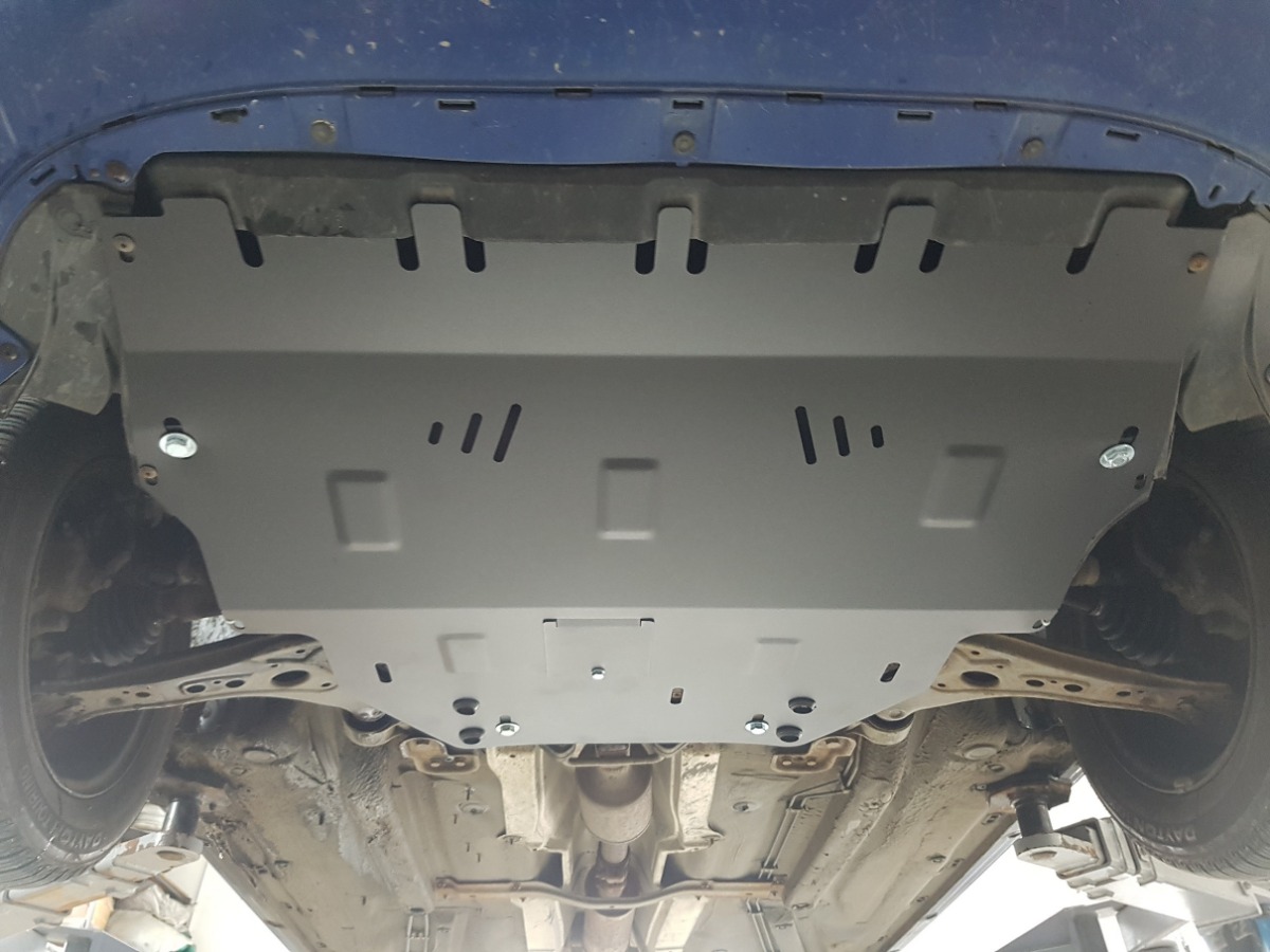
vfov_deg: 53.1
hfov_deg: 67.3
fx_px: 954
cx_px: 635
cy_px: 476
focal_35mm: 26
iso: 200
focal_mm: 4.2
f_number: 1.7
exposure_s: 1/10
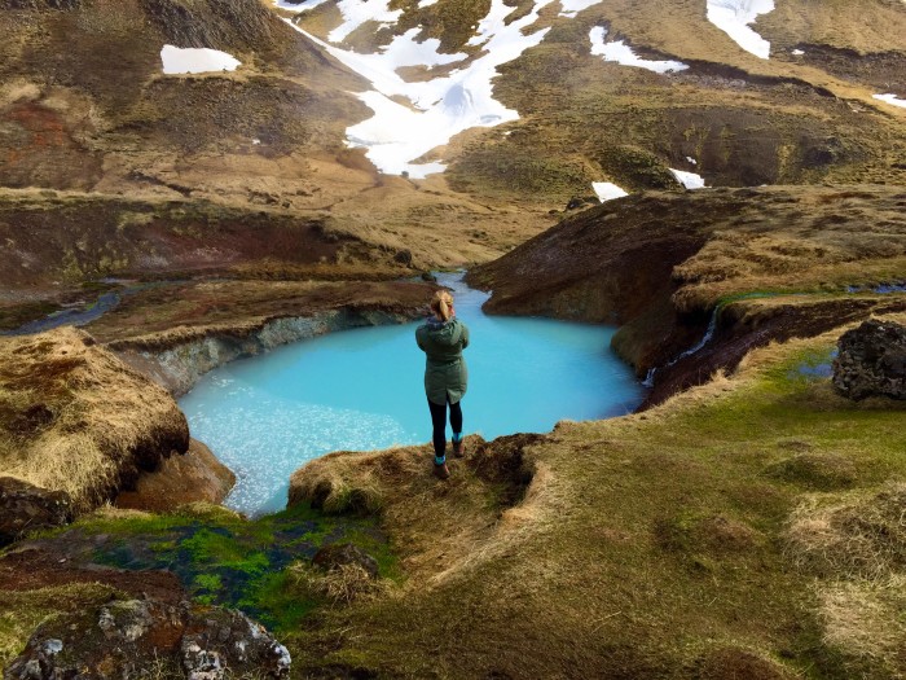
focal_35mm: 29
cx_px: 453
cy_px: 340
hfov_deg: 61.7
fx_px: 759
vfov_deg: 48.2
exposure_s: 1/1412
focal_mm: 4.15
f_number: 2.2
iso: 32
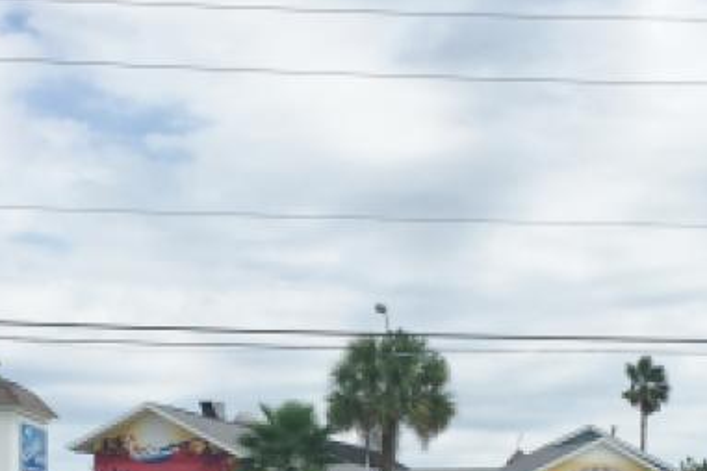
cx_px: 340
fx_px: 1591
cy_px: 529
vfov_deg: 16.3
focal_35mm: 81
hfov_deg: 25.1
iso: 32
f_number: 2.2
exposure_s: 1/3300
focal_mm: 4.15
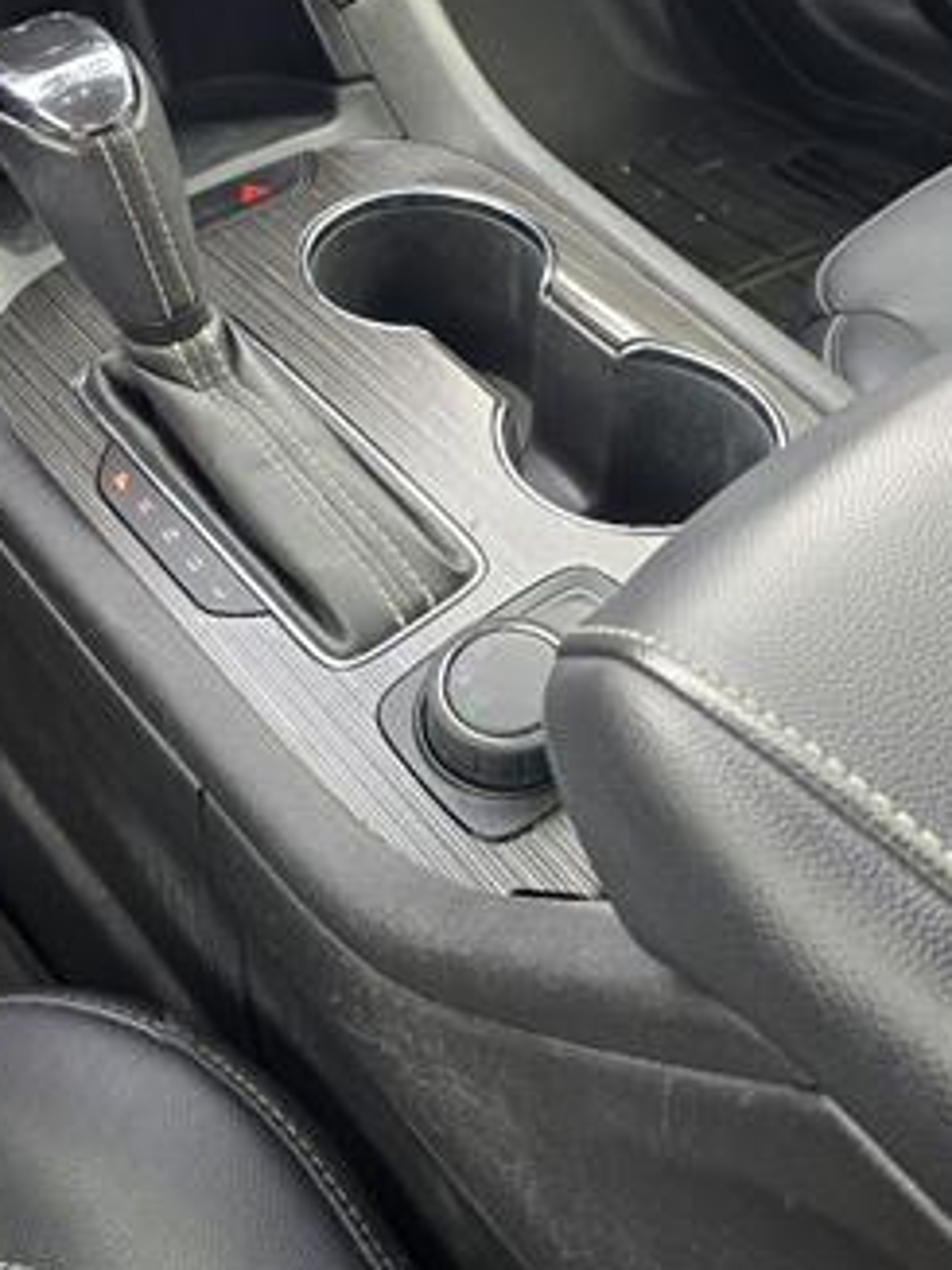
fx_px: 1651
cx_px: 443
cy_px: 350
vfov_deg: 41.1
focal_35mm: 45
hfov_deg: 32.2
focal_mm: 6.3
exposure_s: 1/120
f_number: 1.7
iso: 160
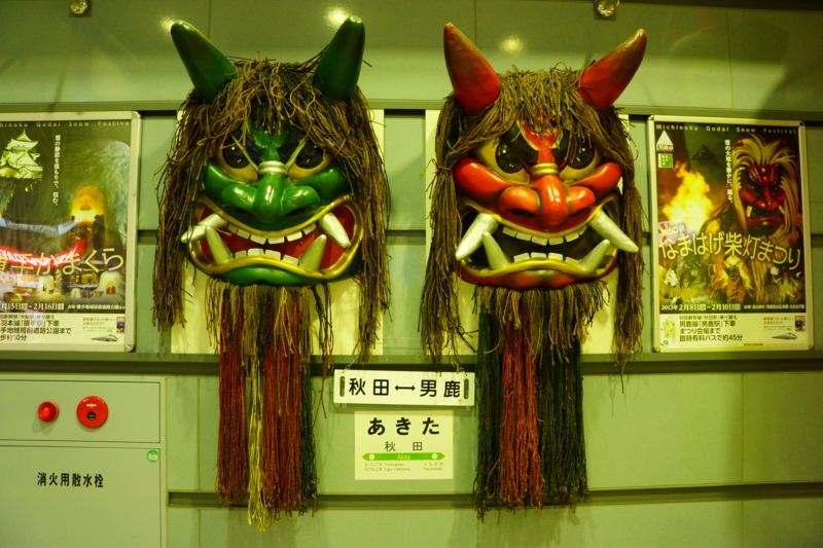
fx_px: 617
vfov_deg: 47.9
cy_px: 274
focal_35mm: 27
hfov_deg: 67.4
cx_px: 412
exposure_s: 1/25
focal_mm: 18
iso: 1600
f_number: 7.1
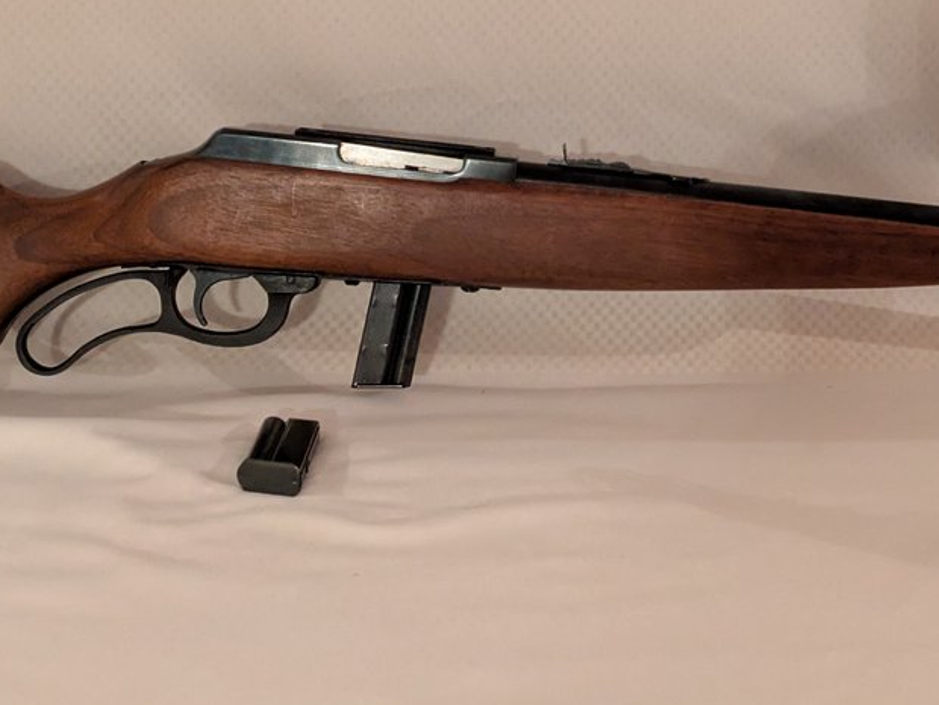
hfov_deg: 31.6
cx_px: 551
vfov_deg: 23.1
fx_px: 1655
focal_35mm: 61
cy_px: 7
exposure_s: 1/24
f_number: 1.89
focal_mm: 5.43
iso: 878
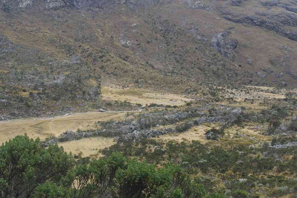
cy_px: 99
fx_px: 408
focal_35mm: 50
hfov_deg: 40.0
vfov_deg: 27.3
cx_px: 148
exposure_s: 1/60
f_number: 9
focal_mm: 33
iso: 200
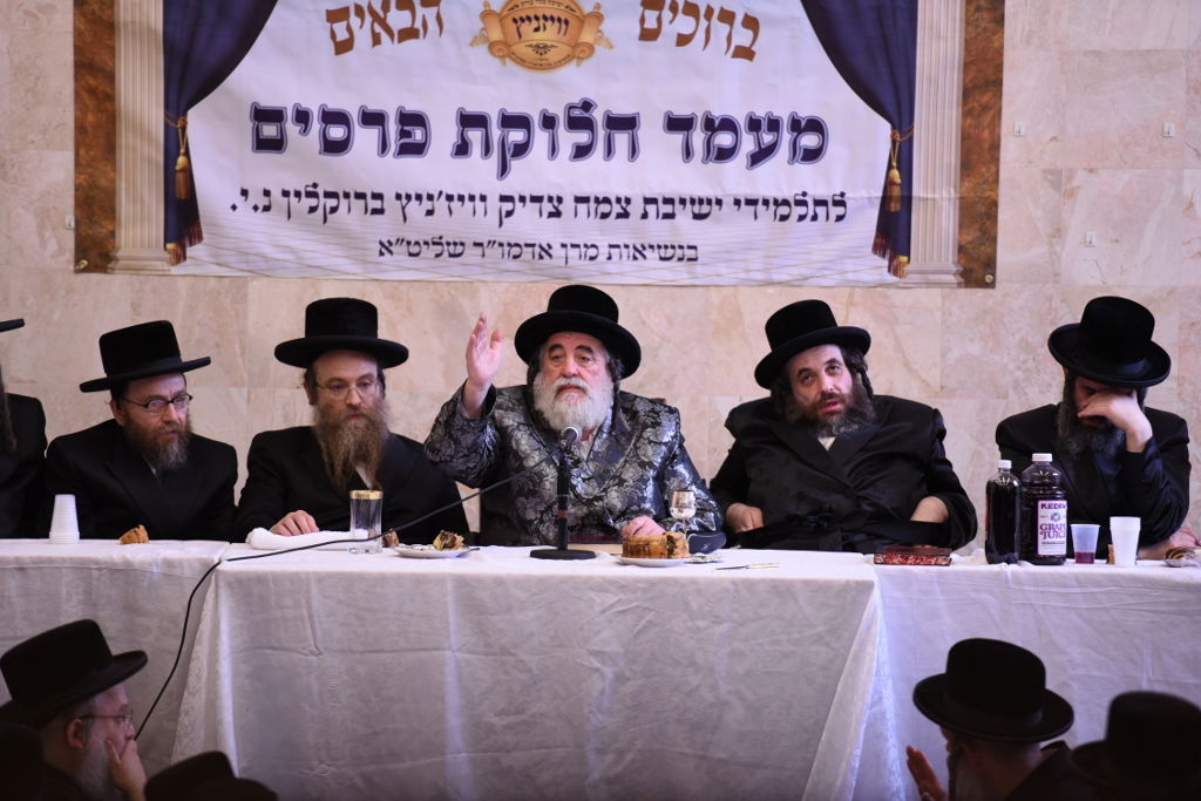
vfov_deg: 6.9
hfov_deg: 10.3
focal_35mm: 200
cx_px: 600
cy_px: 400
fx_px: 6673
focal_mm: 200
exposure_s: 1/200
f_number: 3.2
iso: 1100
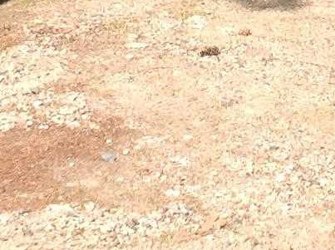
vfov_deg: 6.4
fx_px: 2174
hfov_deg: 8.8
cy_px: -263
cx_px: 200
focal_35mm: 225
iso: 50
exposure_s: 1/1008
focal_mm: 4.28
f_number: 2.4
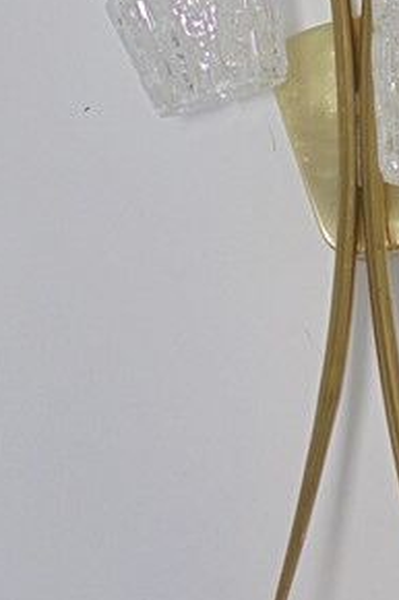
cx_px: 619
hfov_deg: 14.9
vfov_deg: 23.5
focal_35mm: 84
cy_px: 56
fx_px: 1398
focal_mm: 4.6
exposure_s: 1/30
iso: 100
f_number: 3.5
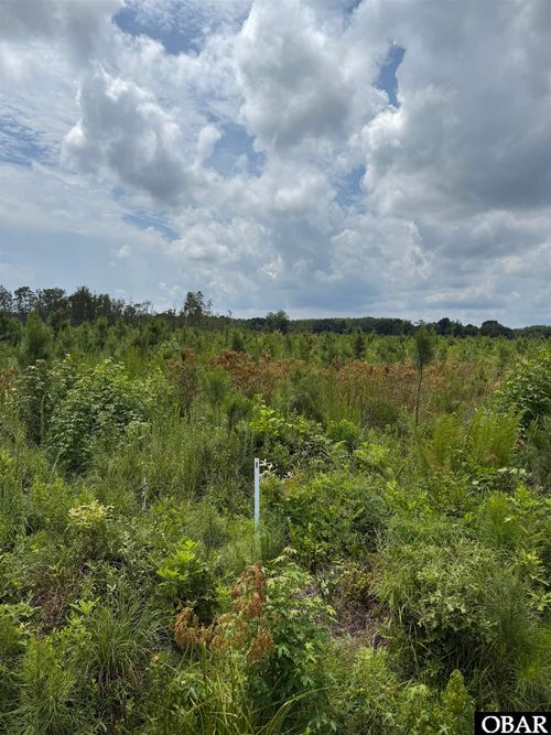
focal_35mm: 24
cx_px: 276
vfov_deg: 71.6
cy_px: 368
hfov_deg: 56.8
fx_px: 510
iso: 80
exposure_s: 1/11905
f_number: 1.78
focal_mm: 6.76
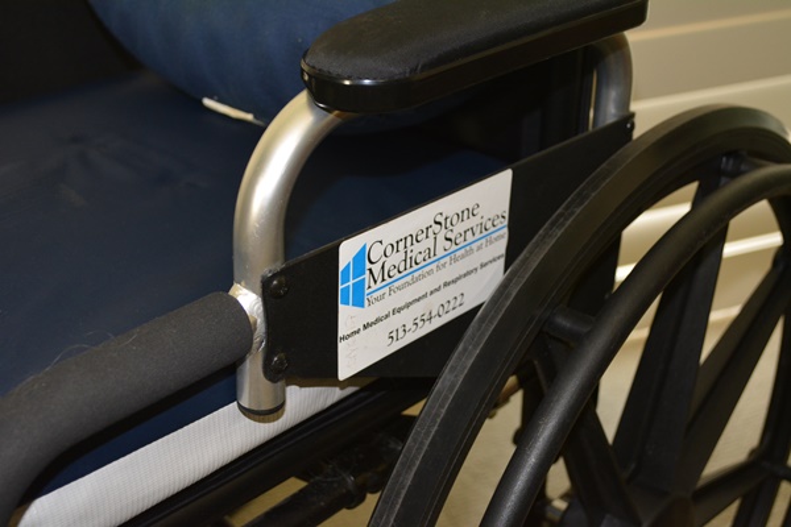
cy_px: 264
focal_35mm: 52
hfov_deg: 37.9
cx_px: 396
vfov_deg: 25.8
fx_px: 1153
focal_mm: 35
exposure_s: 1/60
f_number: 5
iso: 1400
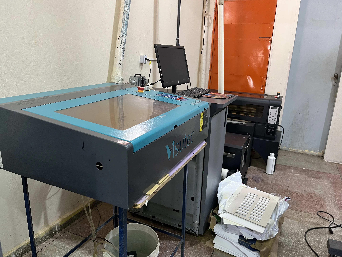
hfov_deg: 67.3
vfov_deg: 53.1
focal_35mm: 26
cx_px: 171
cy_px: 128
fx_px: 257
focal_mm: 5.1
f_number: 1.6
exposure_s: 1/60
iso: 250
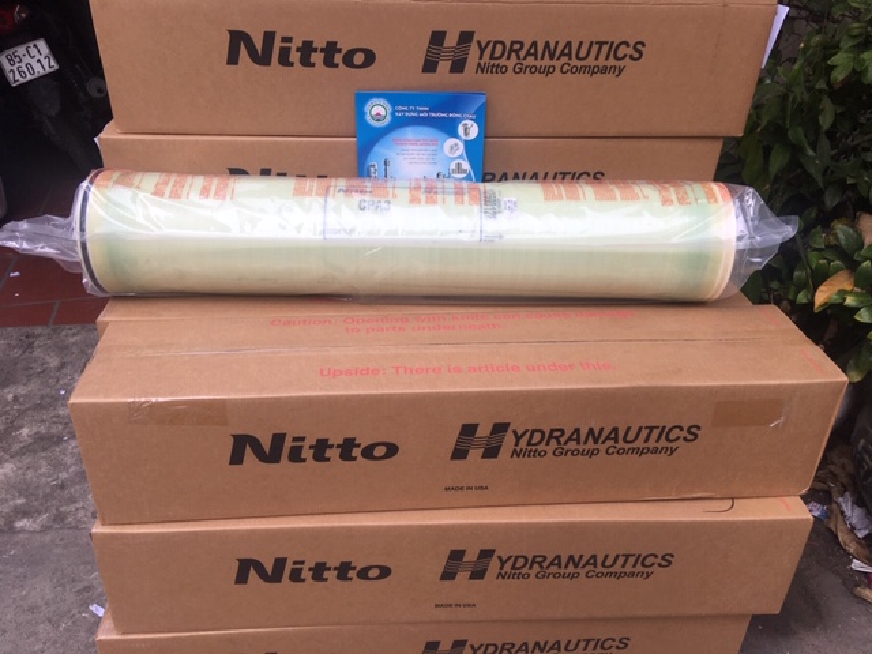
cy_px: 327
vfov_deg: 48.2
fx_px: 731
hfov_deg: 61.7
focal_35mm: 29
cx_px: 436
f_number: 2.2
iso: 25
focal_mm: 4.15
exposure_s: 1/463
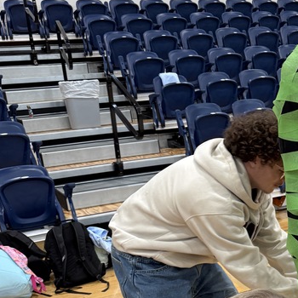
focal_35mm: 62
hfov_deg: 26.0
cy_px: 254
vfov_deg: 27.0
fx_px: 604
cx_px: 313
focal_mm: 6.76
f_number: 1.78
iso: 160
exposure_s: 1/120
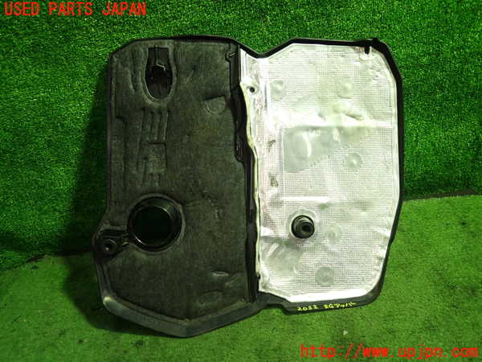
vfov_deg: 54.9
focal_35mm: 25
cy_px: 181
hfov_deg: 69.4
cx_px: 241
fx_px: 348
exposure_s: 1/30
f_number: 2
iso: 200
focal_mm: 4.5
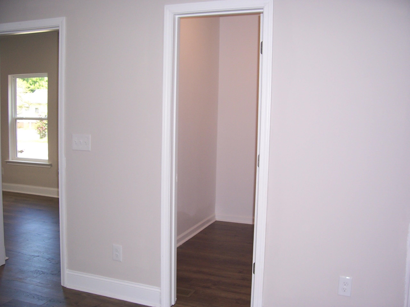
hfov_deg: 54.0
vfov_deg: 41.8
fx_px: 403
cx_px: 205
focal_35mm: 34
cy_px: 154
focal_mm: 5.6
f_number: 2.7
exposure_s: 1/60
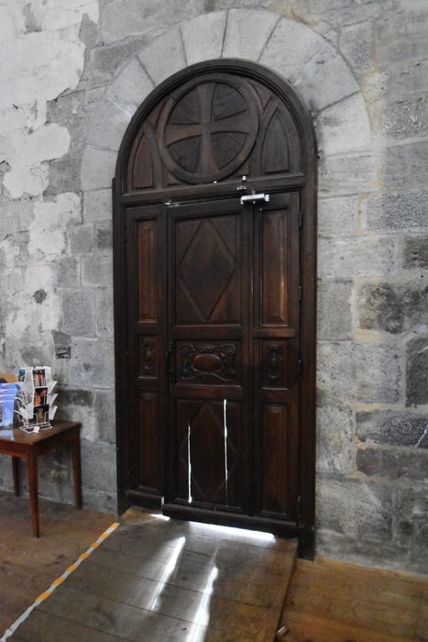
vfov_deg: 77.3
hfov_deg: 56.2
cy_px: 321
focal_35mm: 22
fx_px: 401
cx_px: 214
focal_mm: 15
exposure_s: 1/60
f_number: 4
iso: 11400
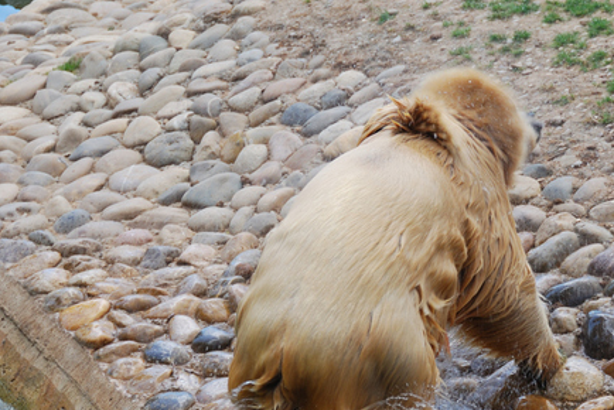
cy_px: 279
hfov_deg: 14.1
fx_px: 2475
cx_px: 457
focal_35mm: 145
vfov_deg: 9.5
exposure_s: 1/200
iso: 100
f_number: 5
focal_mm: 60
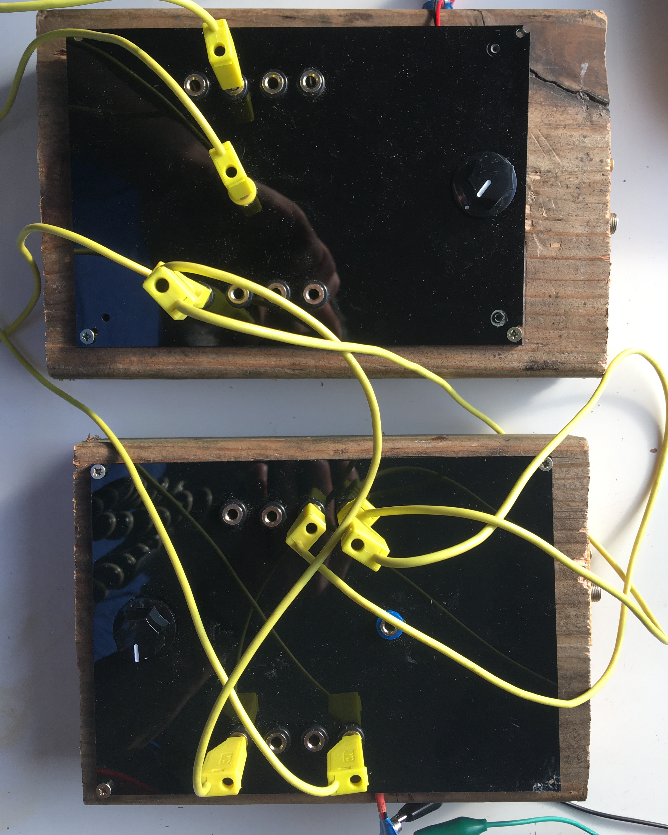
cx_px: 329
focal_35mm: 31
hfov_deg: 47.1
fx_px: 766
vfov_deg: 57.2
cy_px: 405
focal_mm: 4.15
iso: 25
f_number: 2.2
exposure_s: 1/163
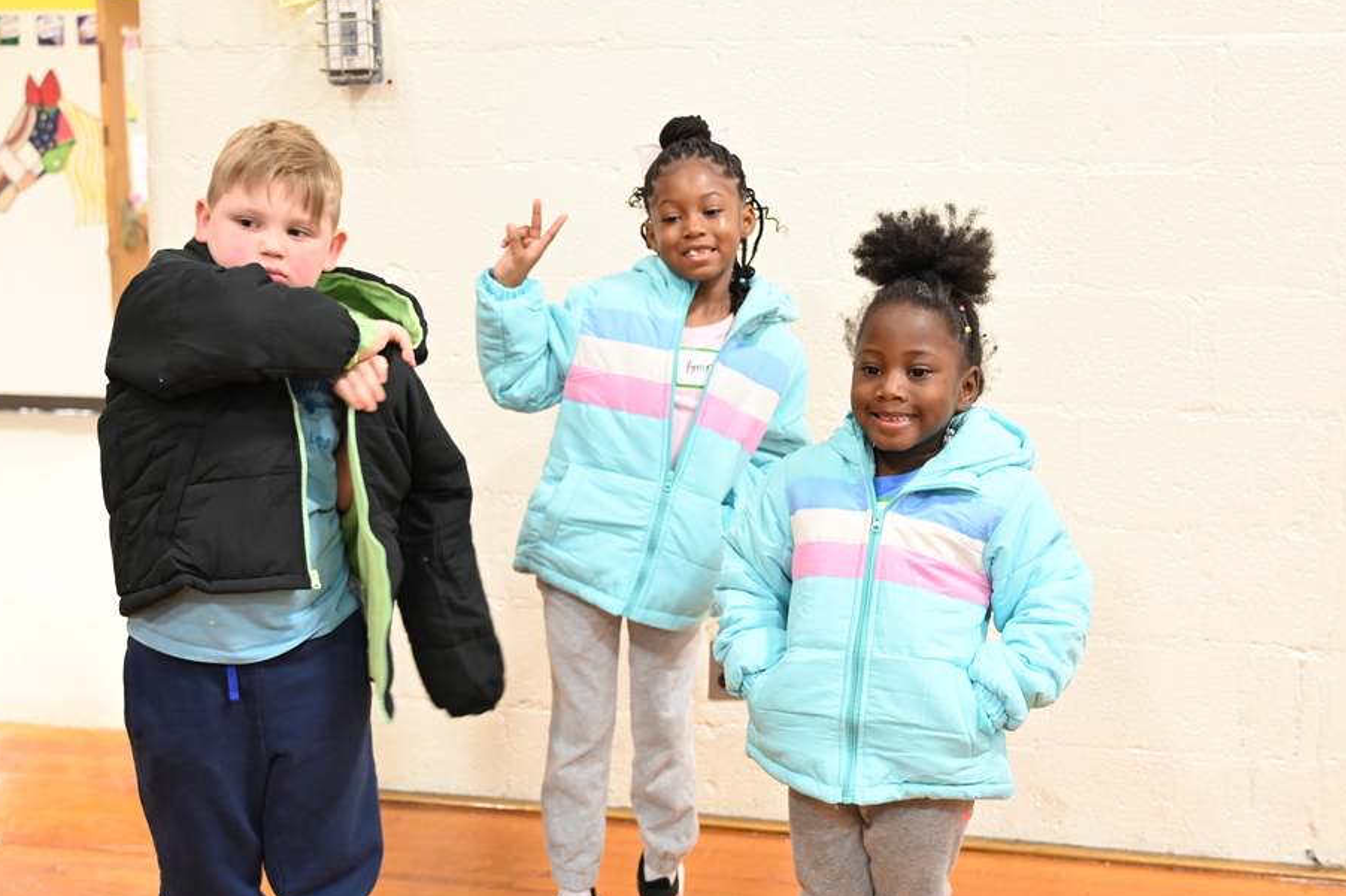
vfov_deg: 31.8
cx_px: 600
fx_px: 1569
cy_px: 492
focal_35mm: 42
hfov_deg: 46.4
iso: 3600
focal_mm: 37
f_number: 4
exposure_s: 1/60
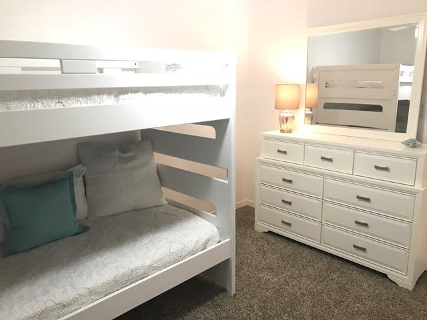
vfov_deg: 49.7
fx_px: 345
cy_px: 160
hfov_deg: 63.4
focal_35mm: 28
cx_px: 214
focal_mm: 3.99
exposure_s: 1/15
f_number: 1.8
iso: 64
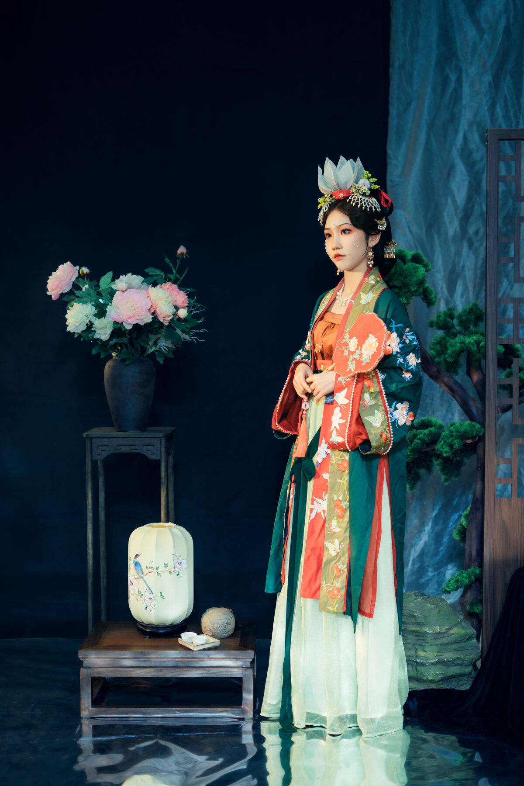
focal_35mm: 50
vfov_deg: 39.6
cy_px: 393
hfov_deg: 27.0
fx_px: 1091
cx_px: 262
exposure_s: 1/125
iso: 200
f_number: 2.2
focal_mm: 50
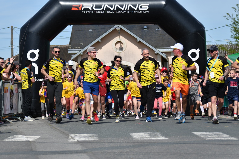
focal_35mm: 165
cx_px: 120
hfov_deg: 12.5
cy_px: 80
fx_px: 1095
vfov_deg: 8.3
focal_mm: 110
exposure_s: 1/1000
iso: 100
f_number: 4.8
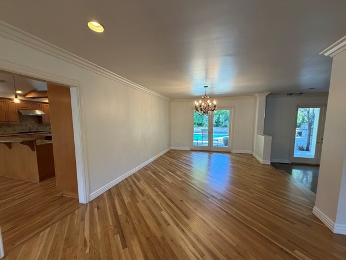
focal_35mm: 15
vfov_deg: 81.7
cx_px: 170
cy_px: 138
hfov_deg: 98.2
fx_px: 150
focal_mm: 2.22
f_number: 2.2
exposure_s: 1/120
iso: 250
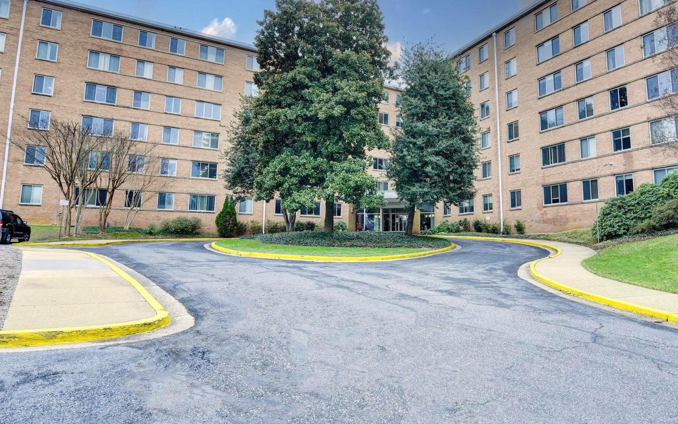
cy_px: 193
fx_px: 388
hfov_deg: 81.4
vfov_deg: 57.2
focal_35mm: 21
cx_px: 403
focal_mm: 16
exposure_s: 1/60
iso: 100
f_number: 7.1
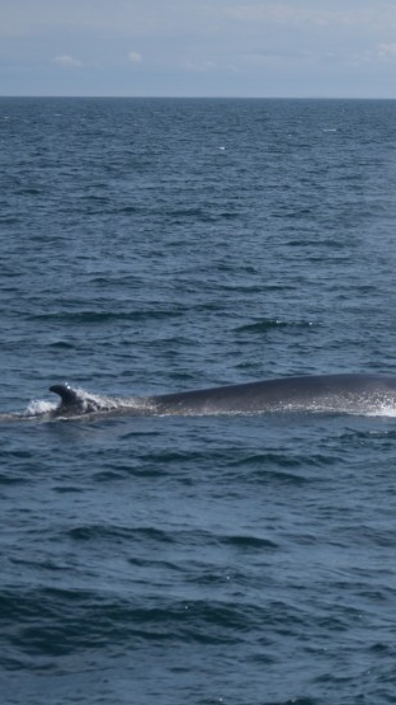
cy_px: 387
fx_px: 3138
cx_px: 465
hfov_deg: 7.2
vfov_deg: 12.8
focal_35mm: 168
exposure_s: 1/4000
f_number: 4
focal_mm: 55
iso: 200
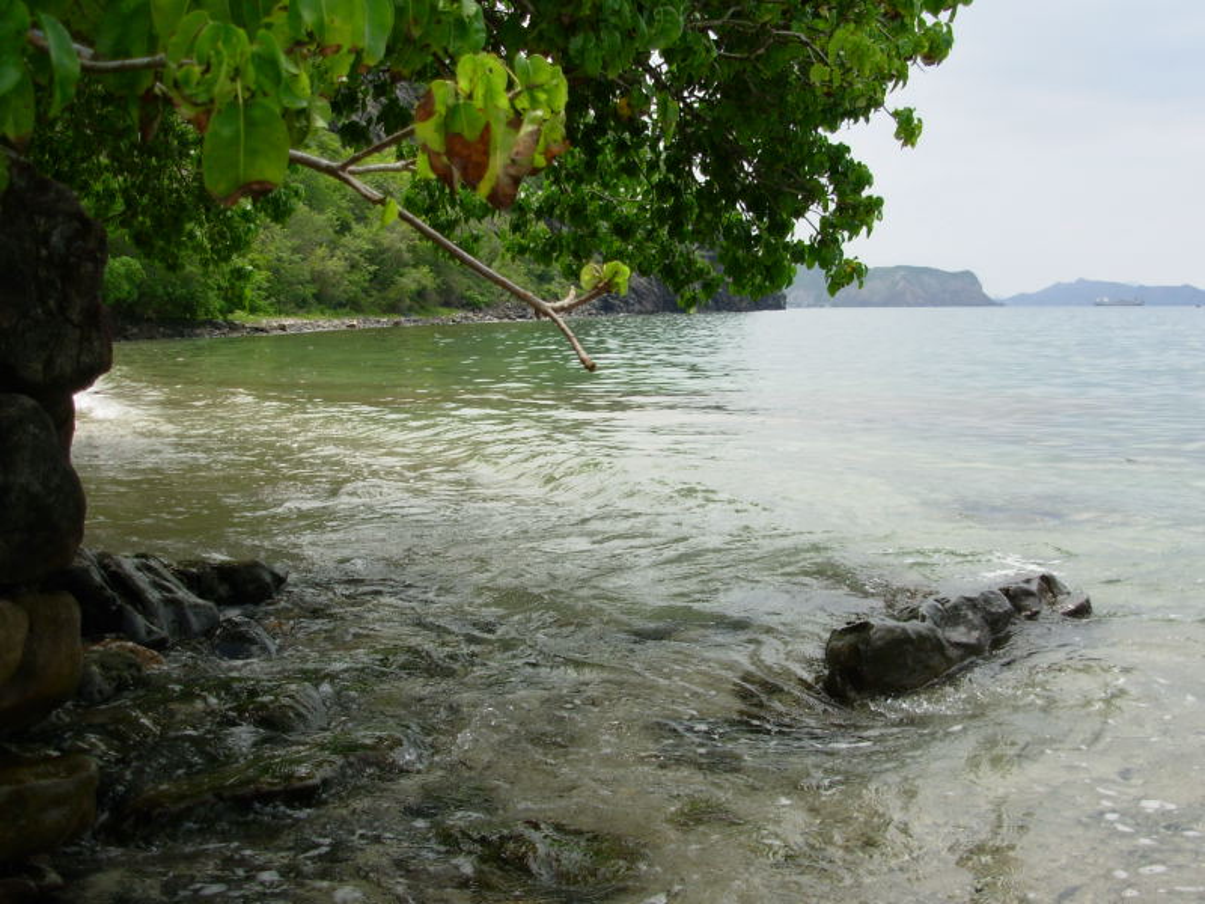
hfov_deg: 49.0
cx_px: 602
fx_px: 1323
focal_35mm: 38
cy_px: 452
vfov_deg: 37.7
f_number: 2.9
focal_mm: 6.3
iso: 50
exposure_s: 1/664
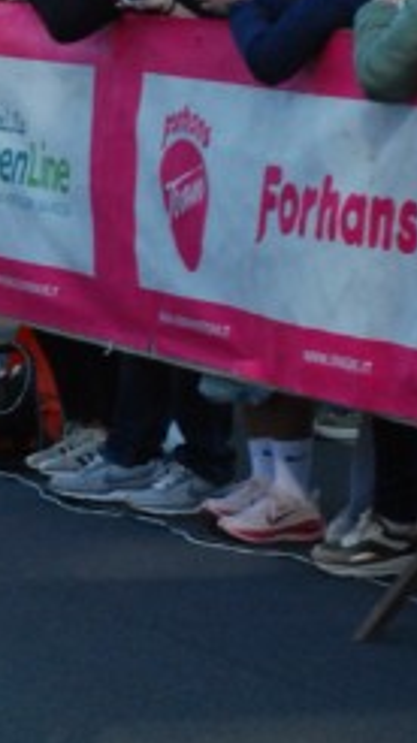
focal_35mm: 269
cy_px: 260
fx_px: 5299
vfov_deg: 8.0
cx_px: -128
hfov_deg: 4.5
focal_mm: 70
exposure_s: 1/320
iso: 1000
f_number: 5.6
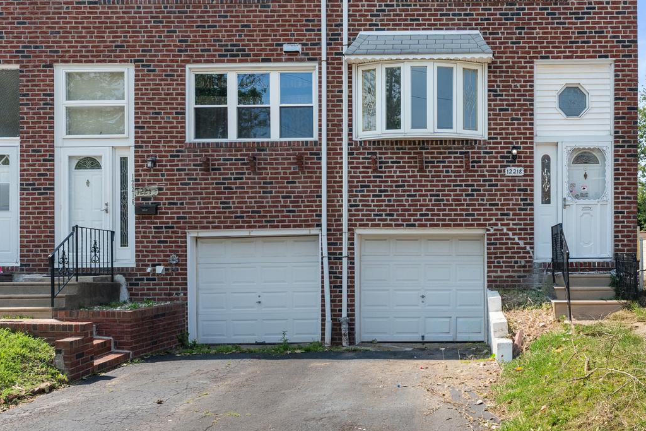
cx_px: 473
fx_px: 574
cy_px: 178
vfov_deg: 41.0
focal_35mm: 32
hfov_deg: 56.2
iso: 400
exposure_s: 1/320
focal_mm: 16
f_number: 8
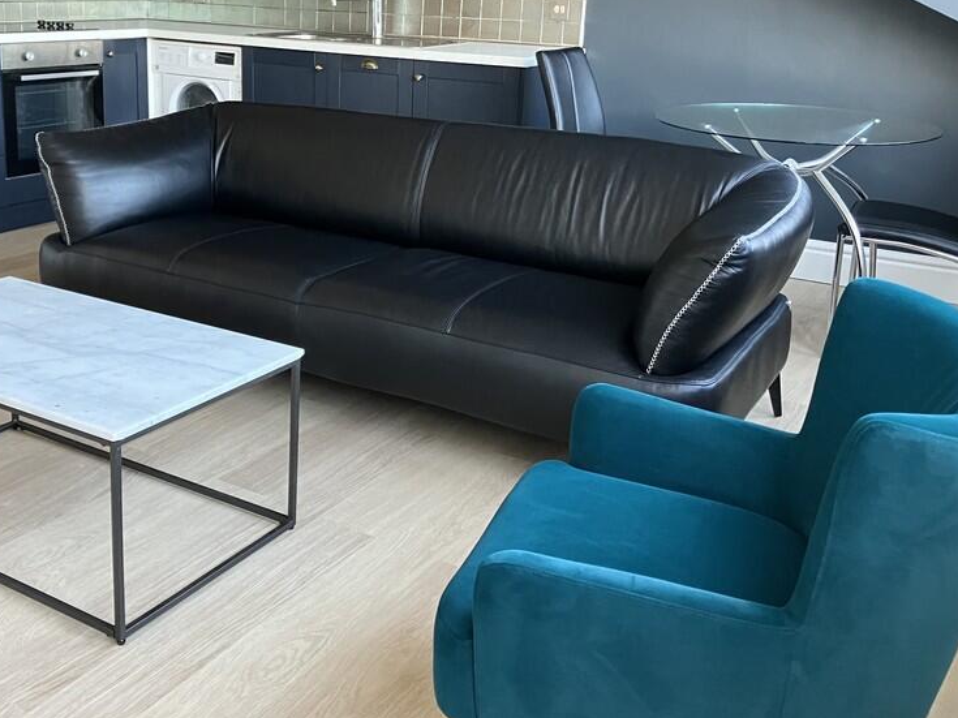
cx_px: 378
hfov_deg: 47.6
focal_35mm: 39
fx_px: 1079
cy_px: 244
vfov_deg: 36.5
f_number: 1.8
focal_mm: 3.99
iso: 250
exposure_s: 1/60
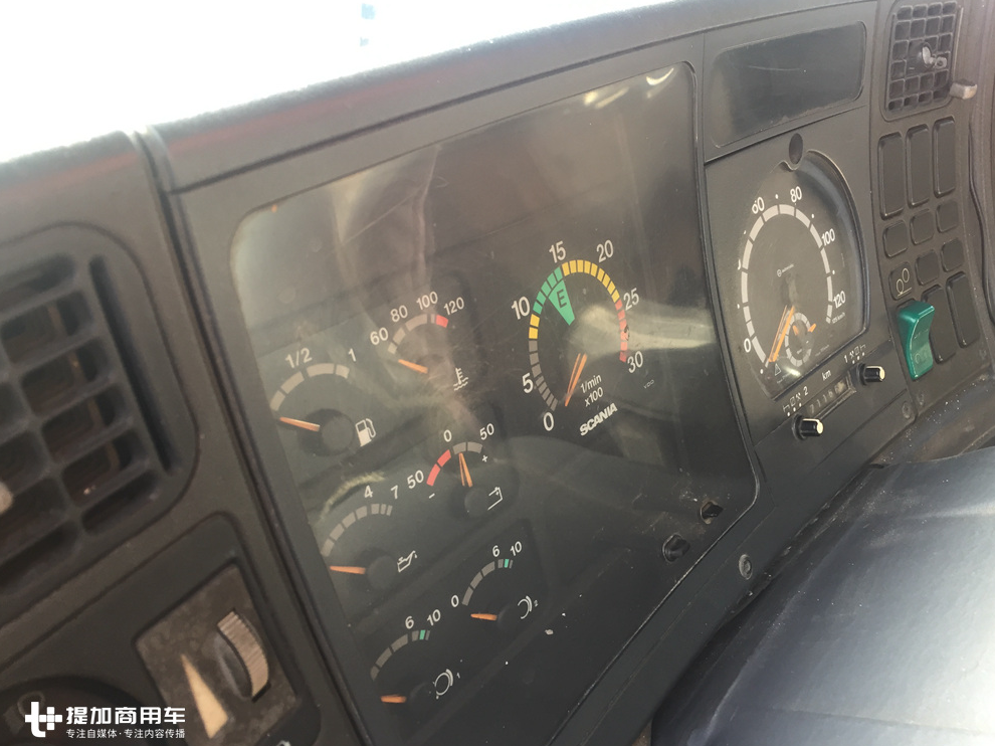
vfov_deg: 46.8
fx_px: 862
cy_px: 382
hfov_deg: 60.0
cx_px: 510
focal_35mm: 30
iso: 80
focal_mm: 4.15
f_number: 2.2
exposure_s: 1/33
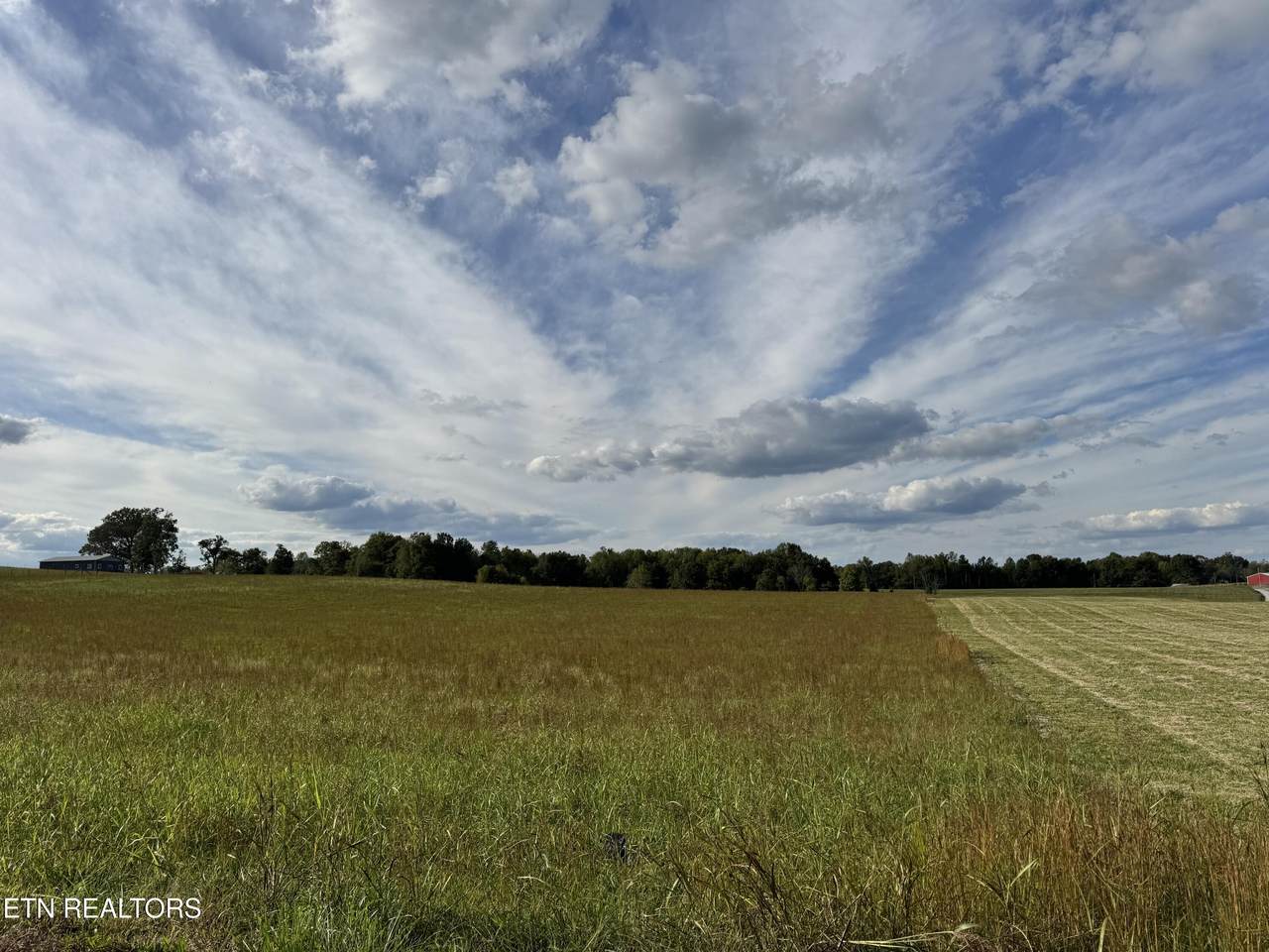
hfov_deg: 71.6
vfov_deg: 56.8
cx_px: 634
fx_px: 880
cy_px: 476
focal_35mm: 24
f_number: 1.78
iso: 80
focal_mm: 6.76
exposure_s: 1/7937
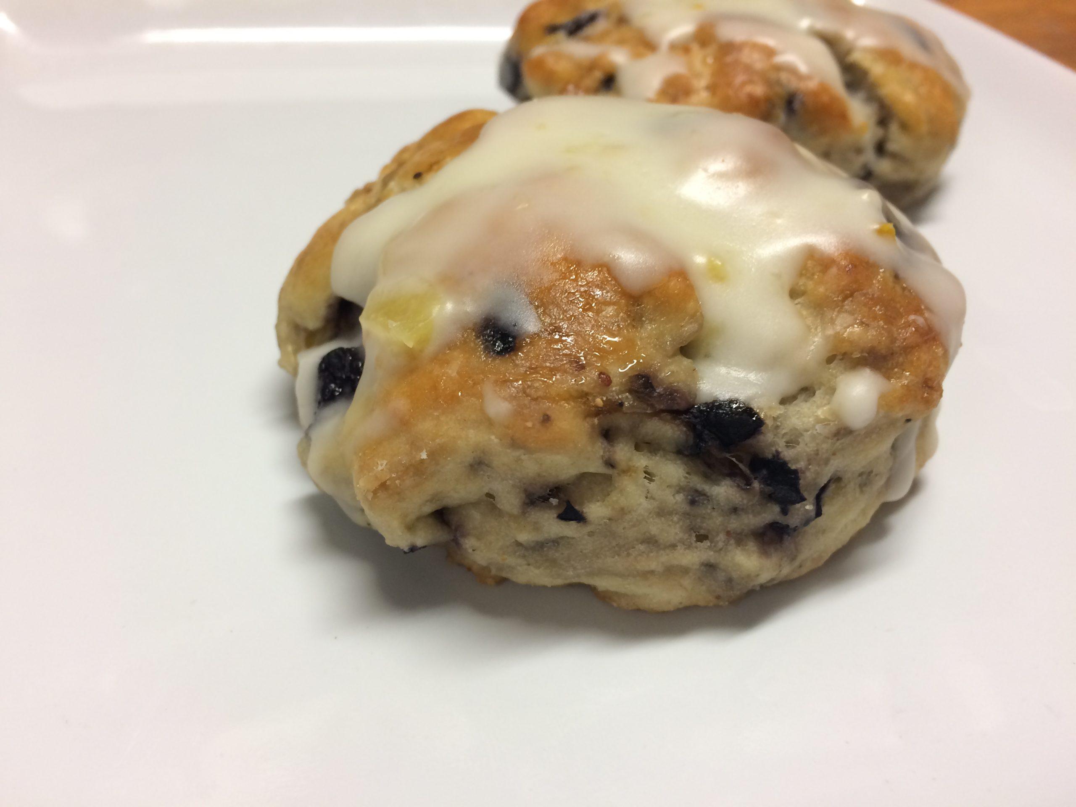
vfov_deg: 48.2
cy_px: 404
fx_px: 901
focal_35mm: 29
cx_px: 538
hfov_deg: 61.7
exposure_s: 1/30
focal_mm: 4.15
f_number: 2.2
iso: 50
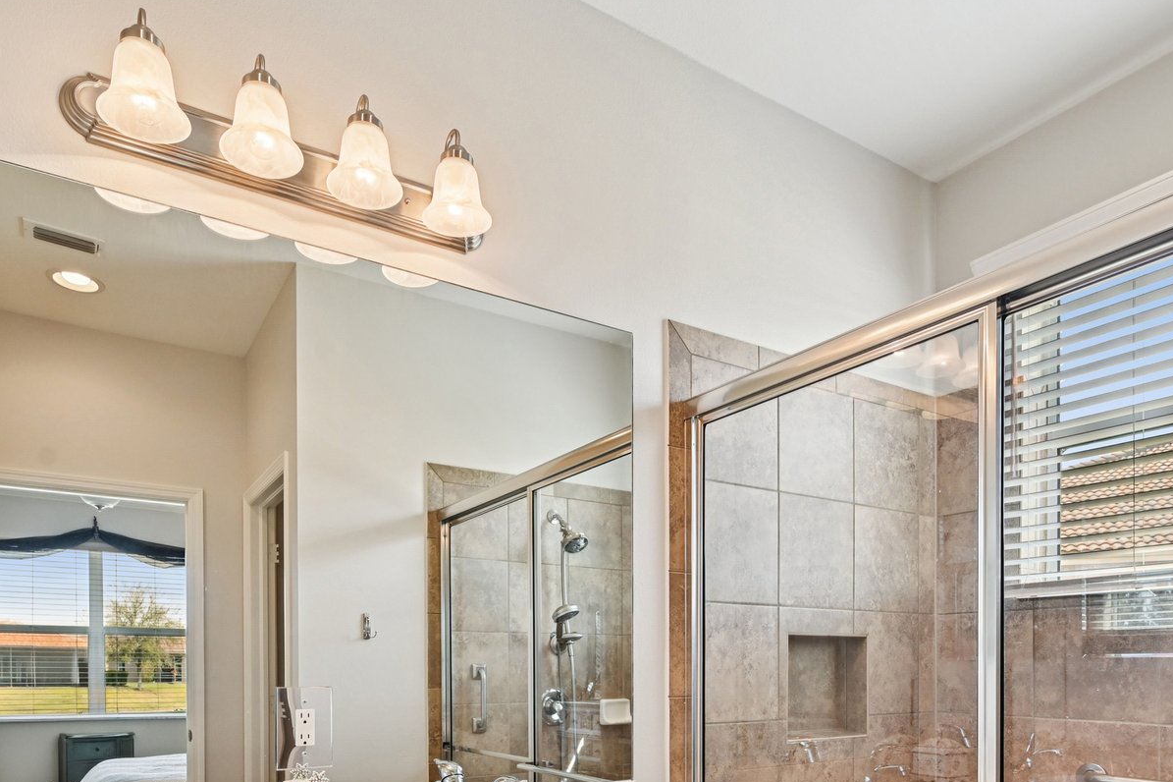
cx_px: 564
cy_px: 665
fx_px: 782
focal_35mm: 24
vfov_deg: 48.9
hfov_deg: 73.7
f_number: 8
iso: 400
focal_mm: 14
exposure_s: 1/100
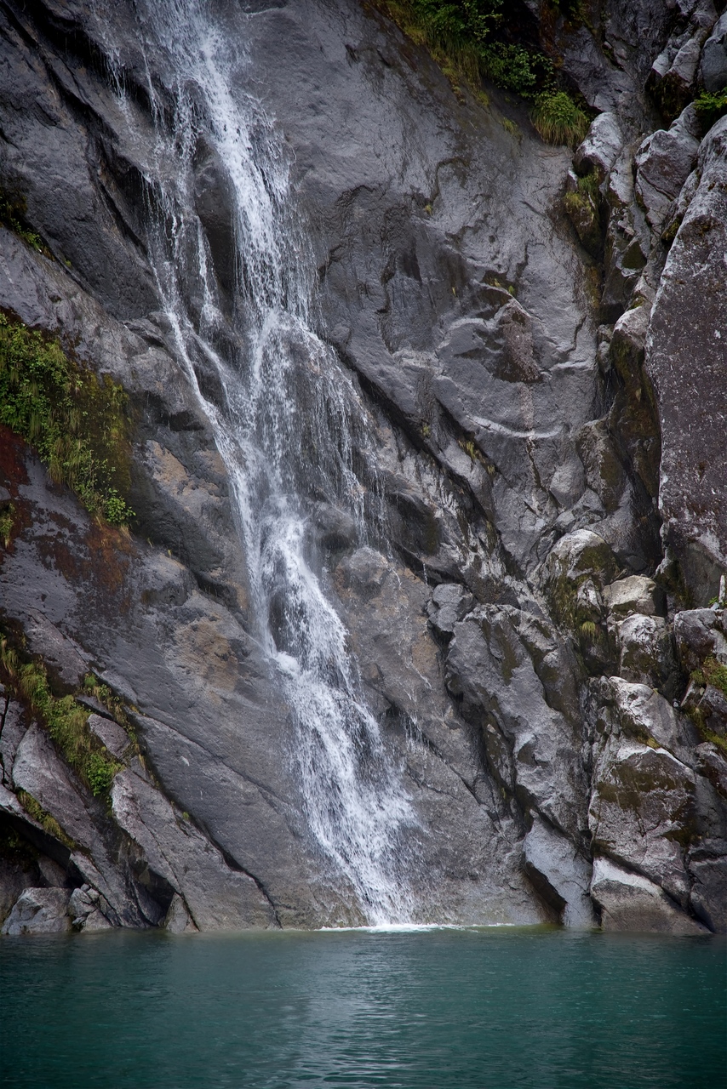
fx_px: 3633
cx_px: 364
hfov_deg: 11.4
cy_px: 544
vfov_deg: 17.1
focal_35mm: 120
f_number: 4
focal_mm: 120
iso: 125
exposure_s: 1/250
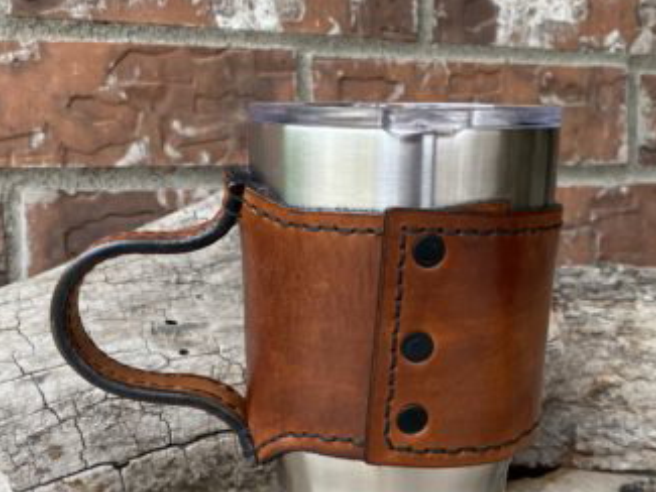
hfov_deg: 39.6
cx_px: 343
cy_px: 335
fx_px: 910
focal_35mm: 48
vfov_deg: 30.0
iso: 125
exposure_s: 1/114
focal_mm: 4.25
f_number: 1.8
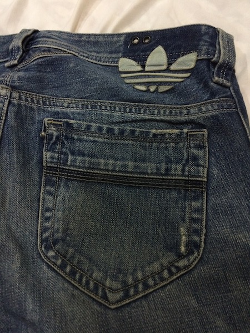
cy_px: 166
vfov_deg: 61.7
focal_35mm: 29
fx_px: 279
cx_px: 125
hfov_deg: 48.2
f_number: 2.2
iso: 320
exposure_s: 1/25
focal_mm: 4.15
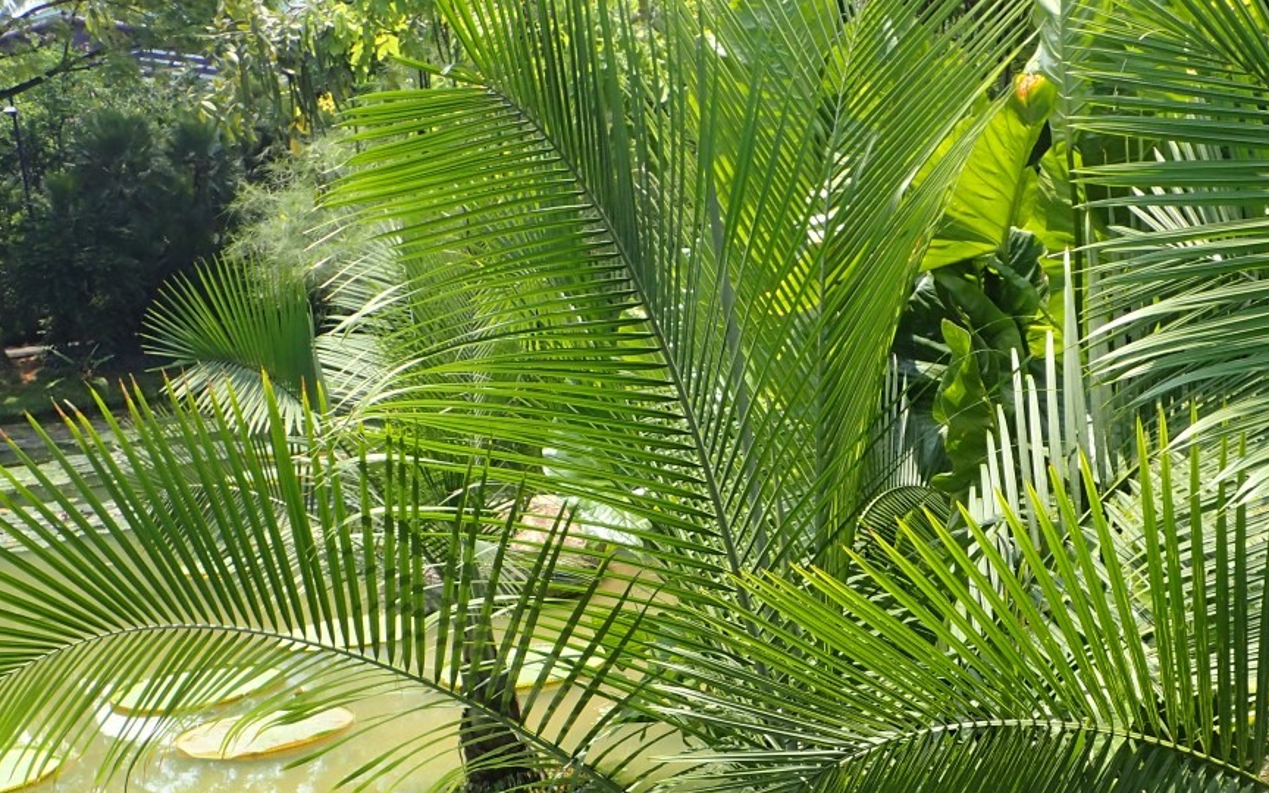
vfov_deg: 24.1
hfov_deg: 37.9
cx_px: 817
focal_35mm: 53
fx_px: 1833
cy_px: 627
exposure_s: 1/500
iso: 100
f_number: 3.2
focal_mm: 5.5
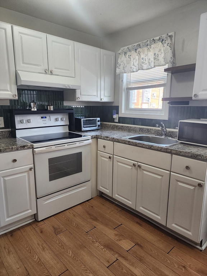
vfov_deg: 73.9
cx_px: 104
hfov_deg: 58.9
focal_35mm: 23
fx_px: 183
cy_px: 138
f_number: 1.8
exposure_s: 1/120
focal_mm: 6.4
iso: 200
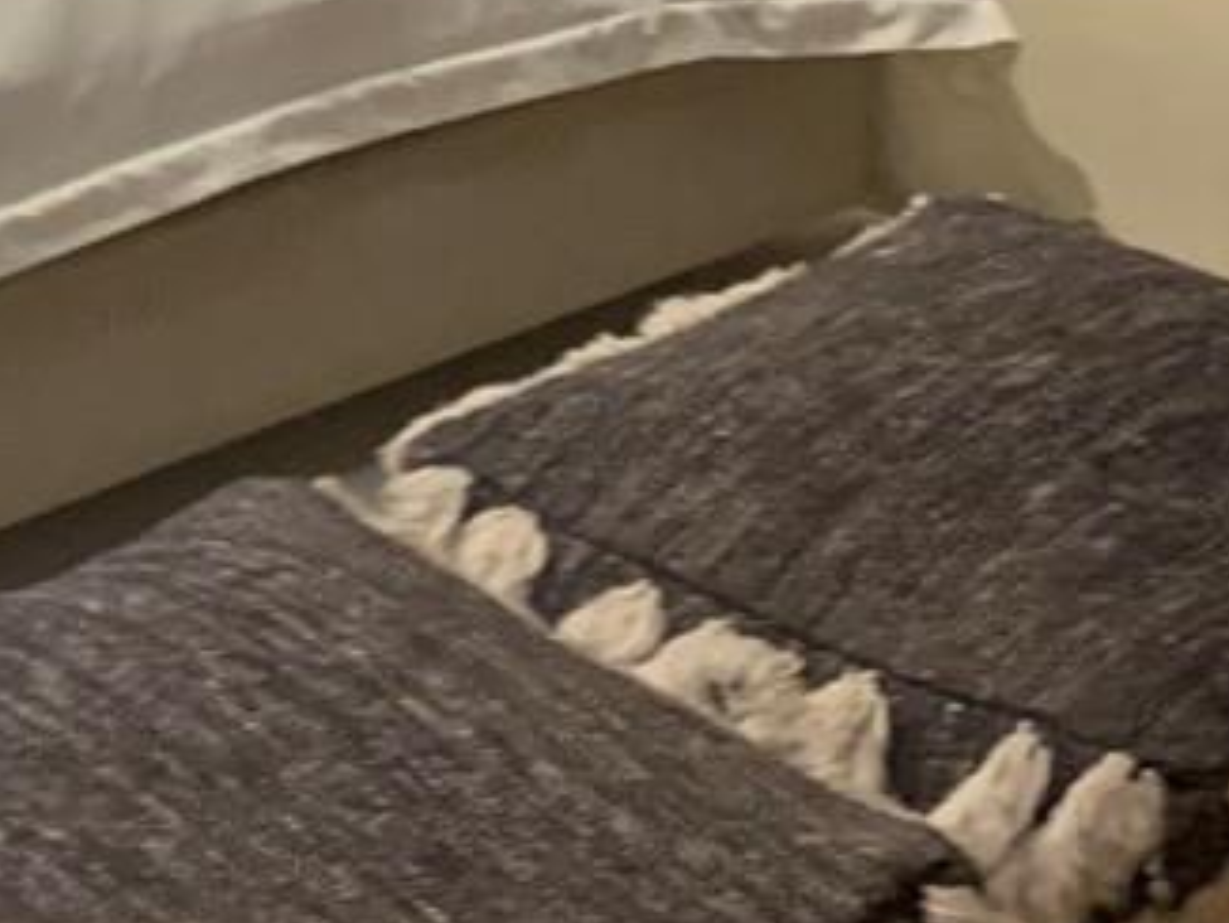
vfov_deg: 10.8
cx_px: 382
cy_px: -813
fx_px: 4546
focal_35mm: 128
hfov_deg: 15.4
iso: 250
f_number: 1.8
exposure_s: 1/60
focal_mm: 4.25
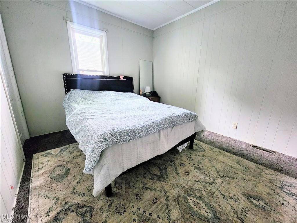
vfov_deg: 89.9
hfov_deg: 106.2
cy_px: 112
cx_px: 148
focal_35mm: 13
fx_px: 112
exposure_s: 1/24
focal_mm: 2.2
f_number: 2.2
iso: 800
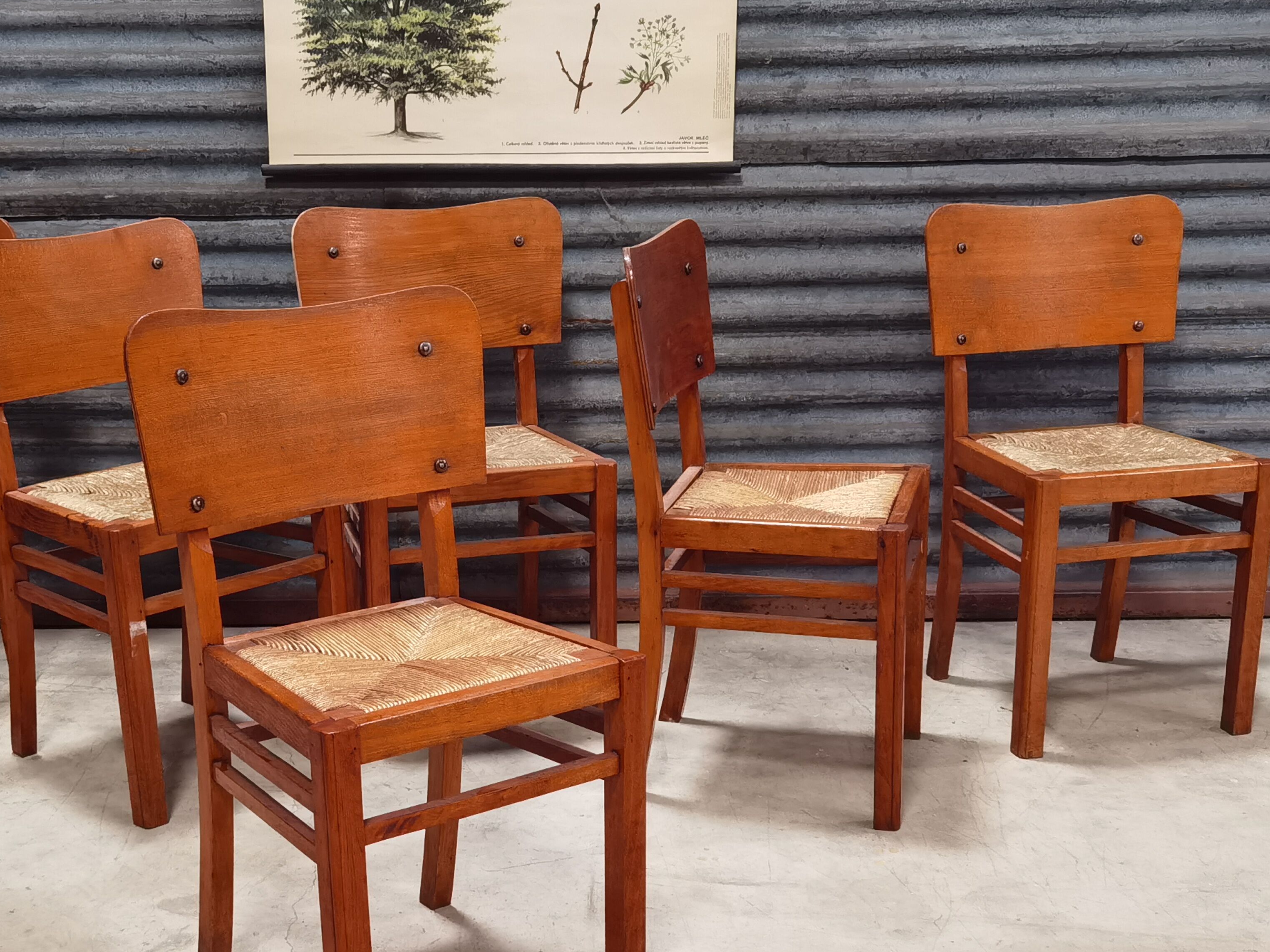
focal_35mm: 51
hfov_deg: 37.2
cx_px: 466
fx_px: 1871
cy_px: 615
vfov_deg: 28.4
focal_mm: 6.71
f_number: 1.9
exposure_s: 1/33.3
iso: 500
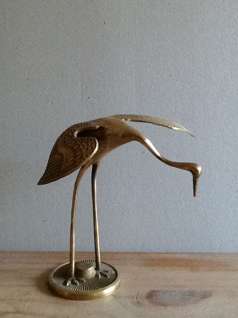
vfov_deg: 42.9
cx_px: 119
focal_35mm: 44
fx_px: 403
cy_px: 159
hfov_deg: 32.9
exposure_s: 1/30
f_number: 2.4
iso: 250
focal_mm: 2.03
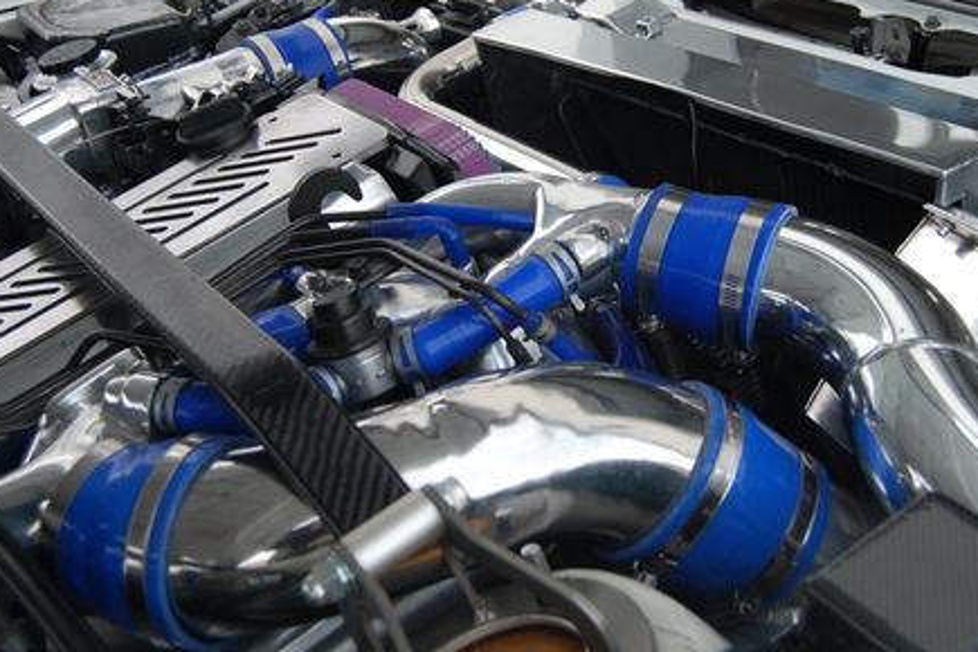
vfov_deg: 26.5
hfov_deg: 39.1
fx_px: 1378
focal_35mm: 51
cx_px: 490
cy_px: 214
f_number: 4.5
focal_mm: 23
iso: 400
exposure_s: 1/80
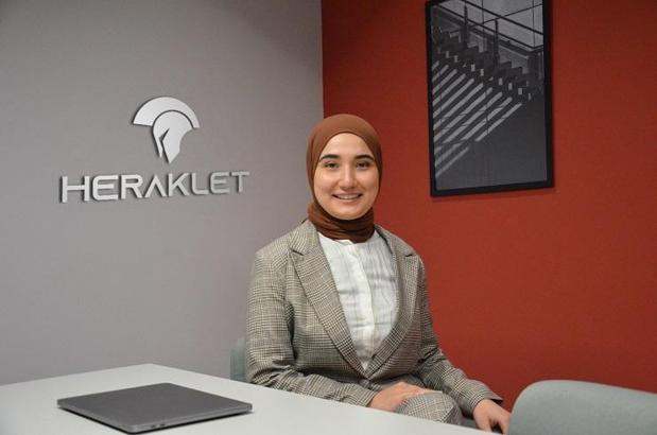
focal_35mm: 42
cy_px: 218
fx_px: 765
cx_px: 328
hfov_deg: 46.5
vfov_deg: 31.8
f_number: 4
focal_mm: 28
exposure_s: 1/250
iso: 4000
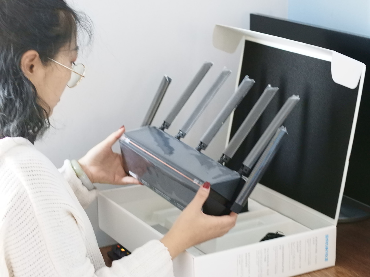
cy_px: 138
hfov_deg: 22.8
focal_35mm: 86
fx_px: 919
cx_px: 185
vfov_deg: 17.2
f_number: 3.5
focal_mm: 43
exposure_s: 1/80
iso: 3200
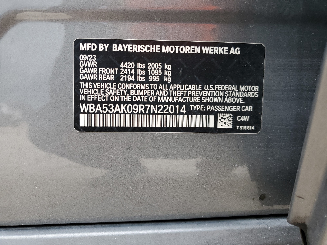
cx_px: 164
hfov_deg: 67.3
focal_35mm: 26
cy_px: 122
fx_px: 246
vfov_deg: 53.1
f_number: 1.5
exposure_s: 1/179
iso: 50
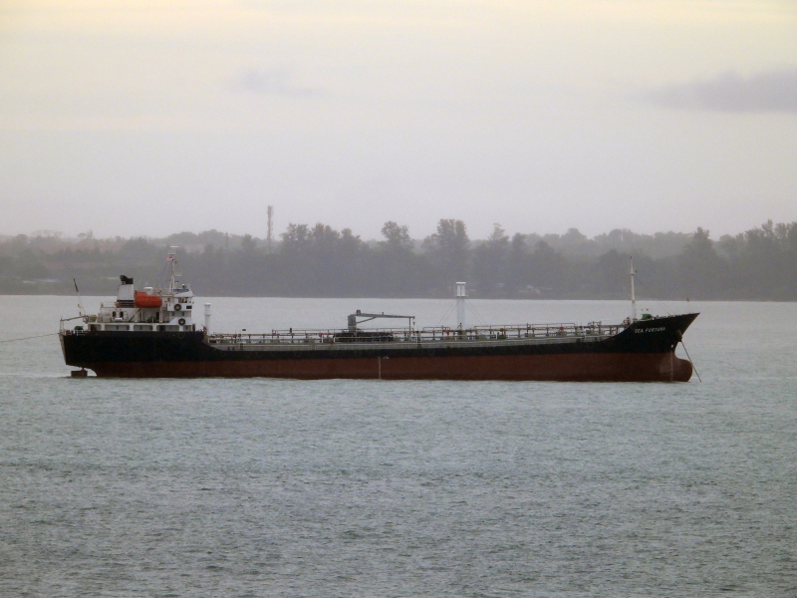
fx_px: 13055
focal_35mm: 567
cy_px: 299
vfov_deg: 2.6
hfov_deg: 3.5
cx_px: 398
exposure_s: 1/250
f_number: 5
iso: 280
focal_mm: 102
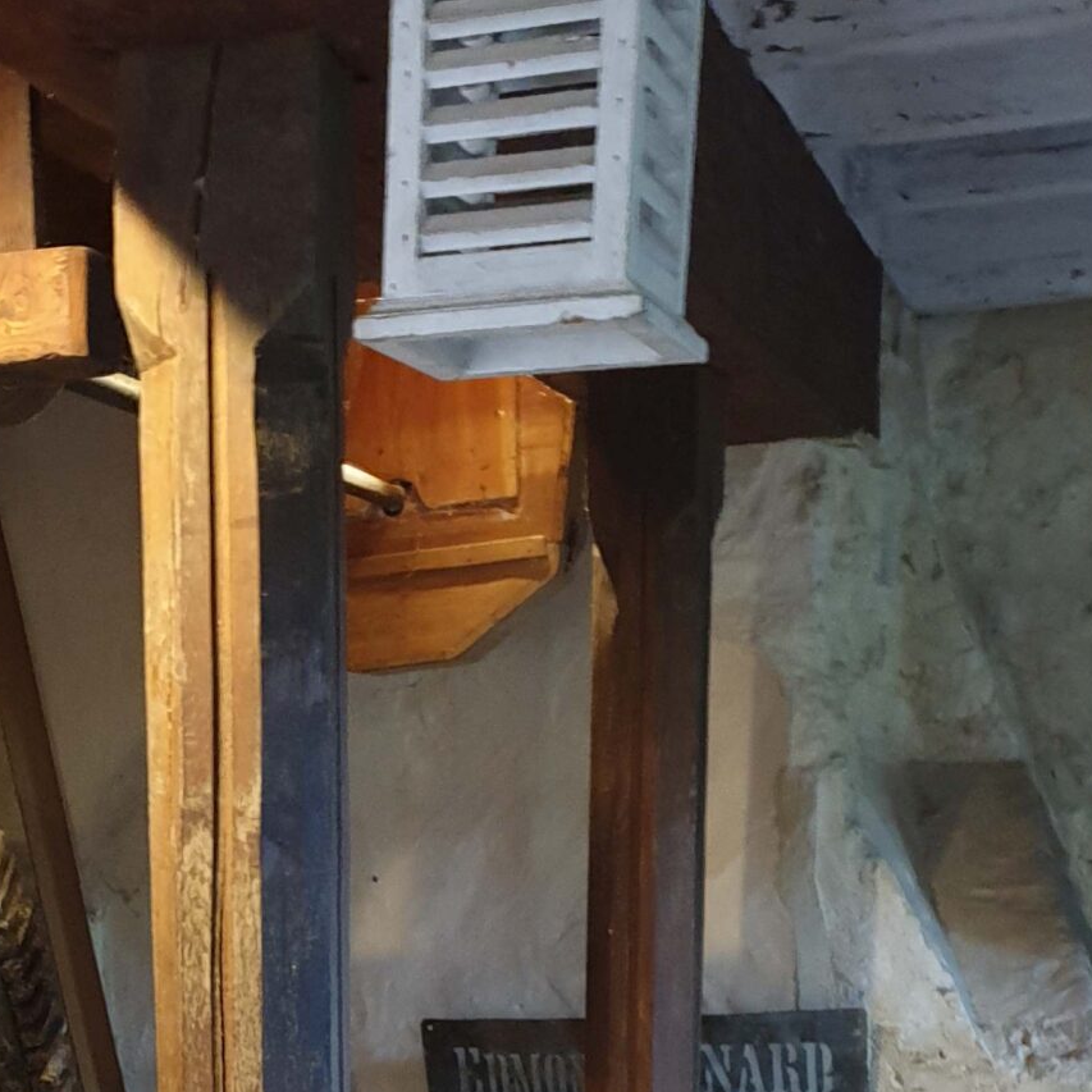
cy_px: 1288
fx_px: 2463
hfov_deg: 24.1
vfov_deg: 23.1
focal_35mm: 69
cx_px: 44
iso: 320
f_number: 1.5
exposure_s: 1/13
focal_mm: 4.3
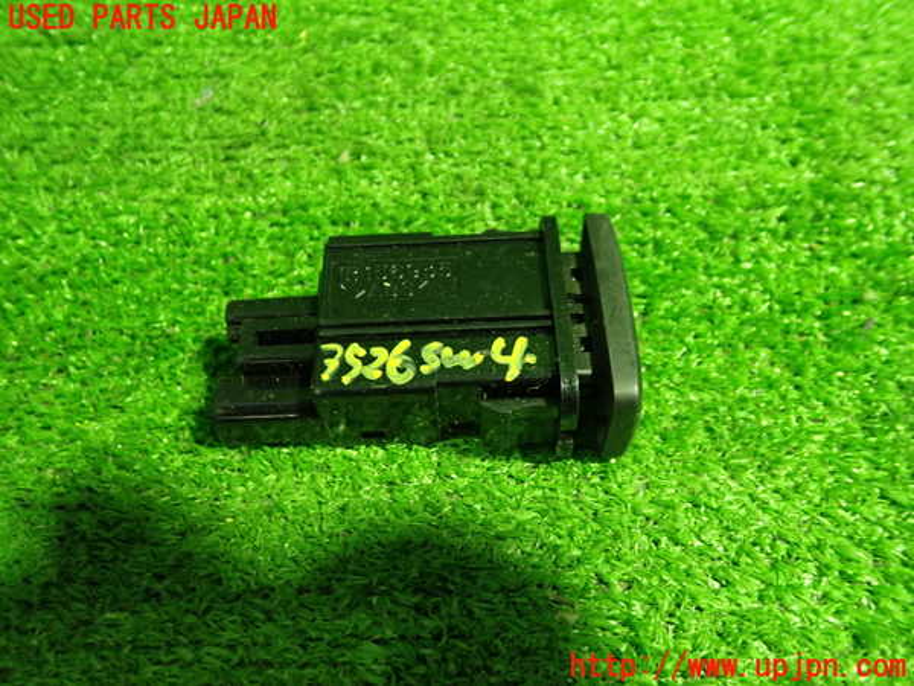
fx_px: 792
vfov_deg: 46.8
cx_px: 457
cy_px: 343
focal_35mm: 30
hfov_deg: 60.0
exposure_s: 1/30
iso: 500
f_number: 2.3
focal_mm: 5.4
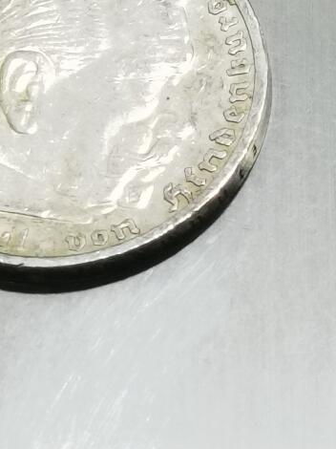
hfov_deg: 6.6
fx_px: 2928
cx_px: 94
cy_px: 157
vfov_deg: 8.8
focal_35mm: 226
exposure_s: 1/100
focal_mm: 6.67
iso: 125
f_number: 1.9
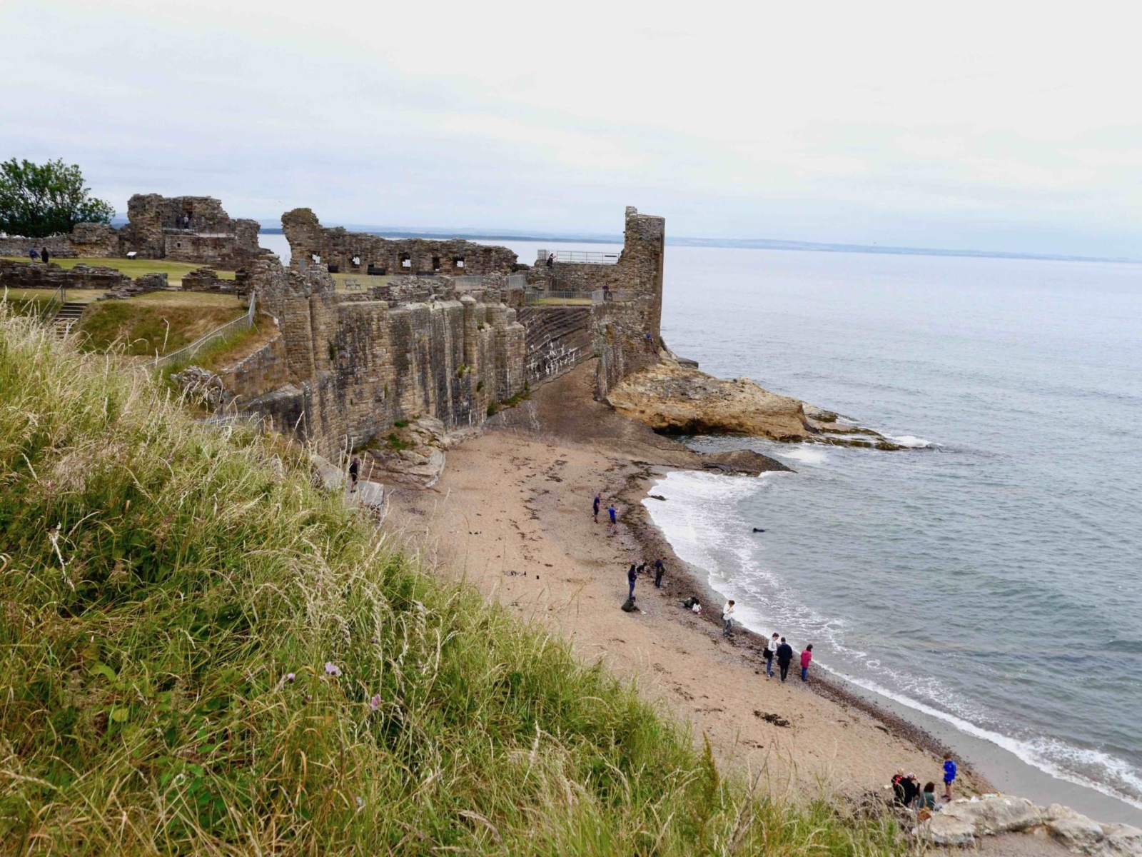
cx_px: 571
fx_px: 1056
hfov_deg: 56.8
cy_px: 428
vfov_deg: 44.2
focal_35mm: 32
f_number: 7.1
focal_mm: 16
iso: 160
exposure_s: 1/250
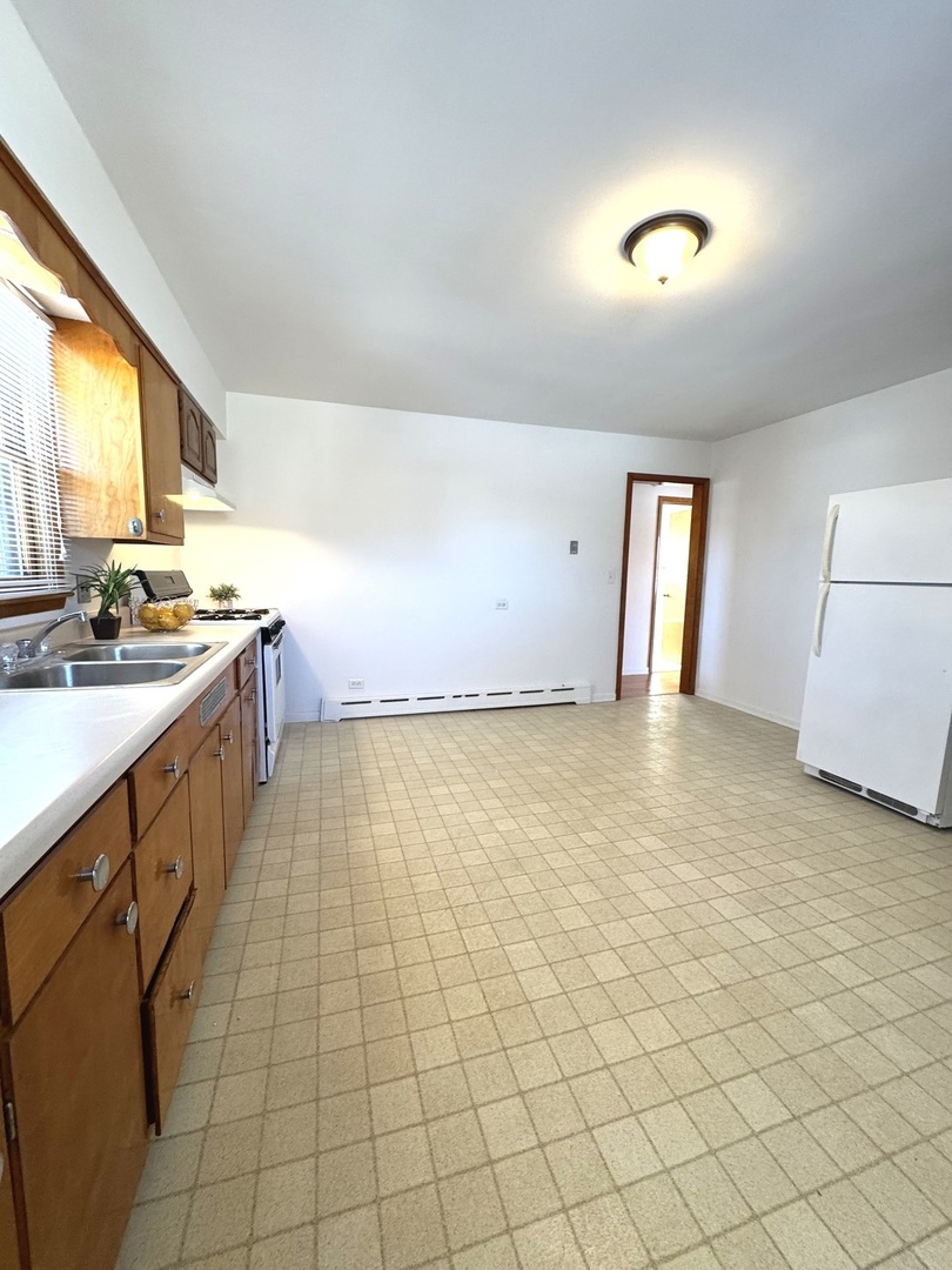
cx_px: 476
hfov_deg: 85.7
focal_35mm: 14
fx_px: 513
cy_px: 635
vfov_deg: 102.1
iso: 200
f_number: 2.2
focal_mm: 2.22
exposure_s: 1/120
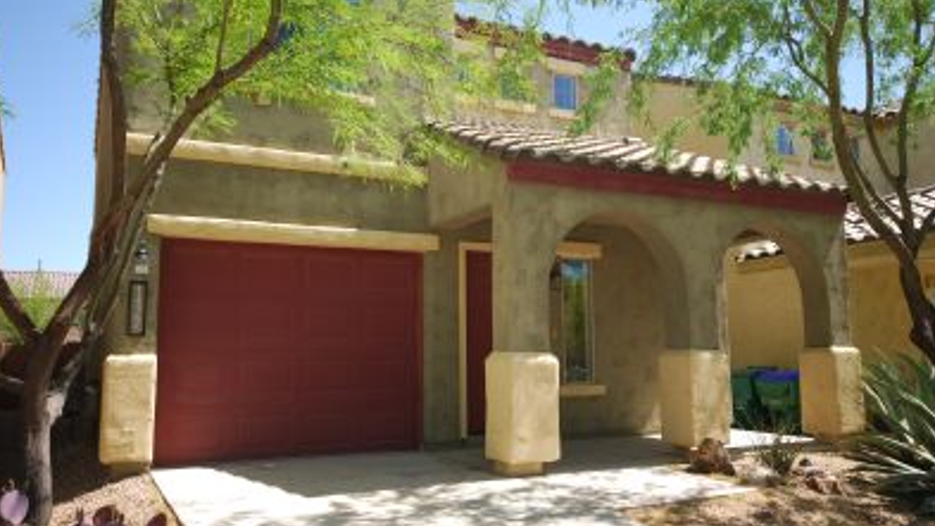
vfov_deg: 36.7
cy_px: 264
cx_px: 462
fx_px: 793
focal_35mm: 32
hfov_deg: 61.0
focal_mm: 20
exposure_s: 1/125
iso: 100
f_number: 5.6
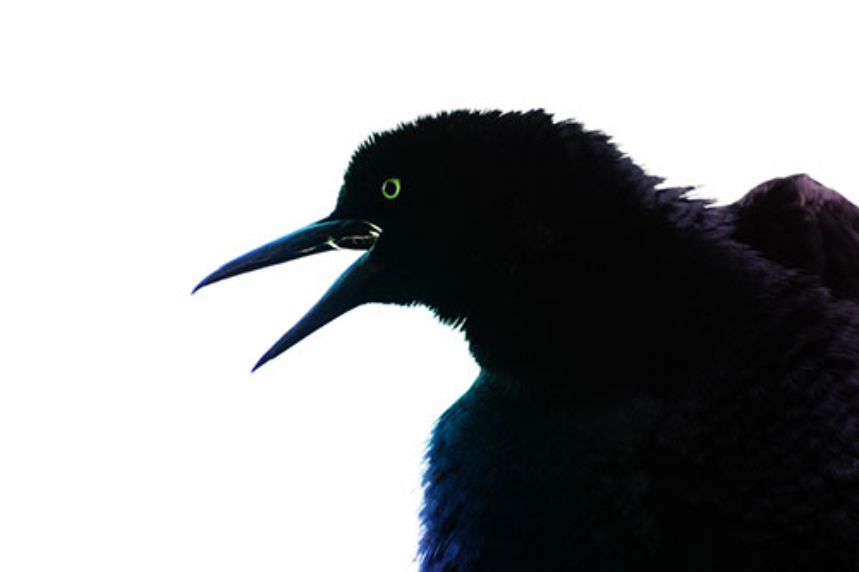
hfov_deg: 1.7
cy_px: 286
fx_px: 28622
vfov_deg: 1.1
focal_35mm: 1200
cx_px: 430
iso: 4000
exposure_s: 1/400
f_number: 13
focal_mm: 1200
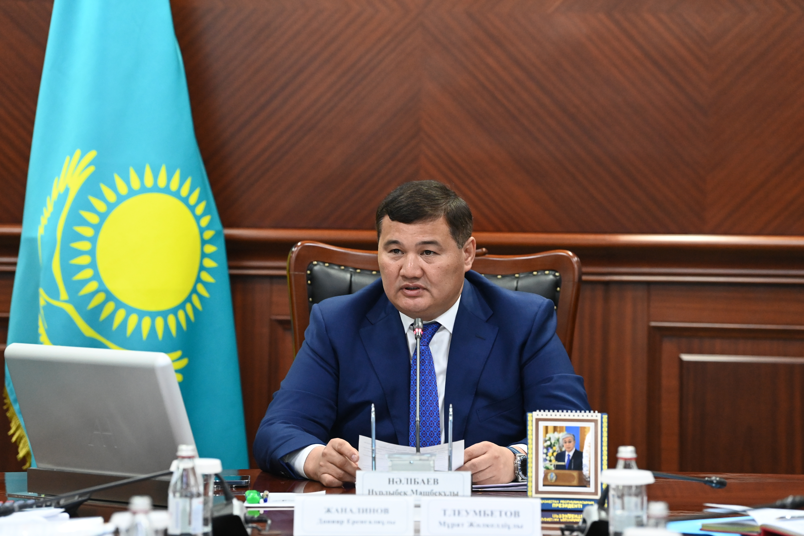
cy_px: 268
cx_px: 402
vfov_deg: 7.4
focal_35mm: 185
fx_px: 4131
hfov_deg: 11.1
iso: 8000
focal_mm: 185
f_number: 4
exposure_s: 1/200
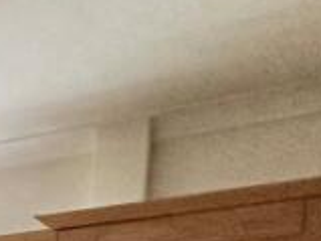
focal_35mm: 90
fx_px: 834
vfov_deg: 13.7
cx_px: -573
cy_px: 494
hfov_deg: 12.5
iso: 250
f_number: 2.2
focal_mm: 2.22
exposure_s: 1/100
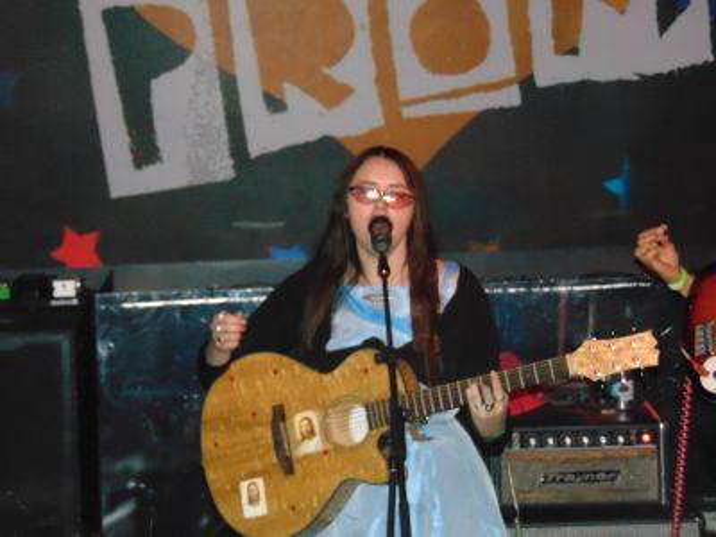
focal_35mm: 108
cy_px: 268
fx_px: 2234
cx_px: 358
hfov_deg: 18.2
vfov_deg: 13.7
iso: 800
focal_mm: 19.4
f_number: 3.9
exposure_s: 1/60
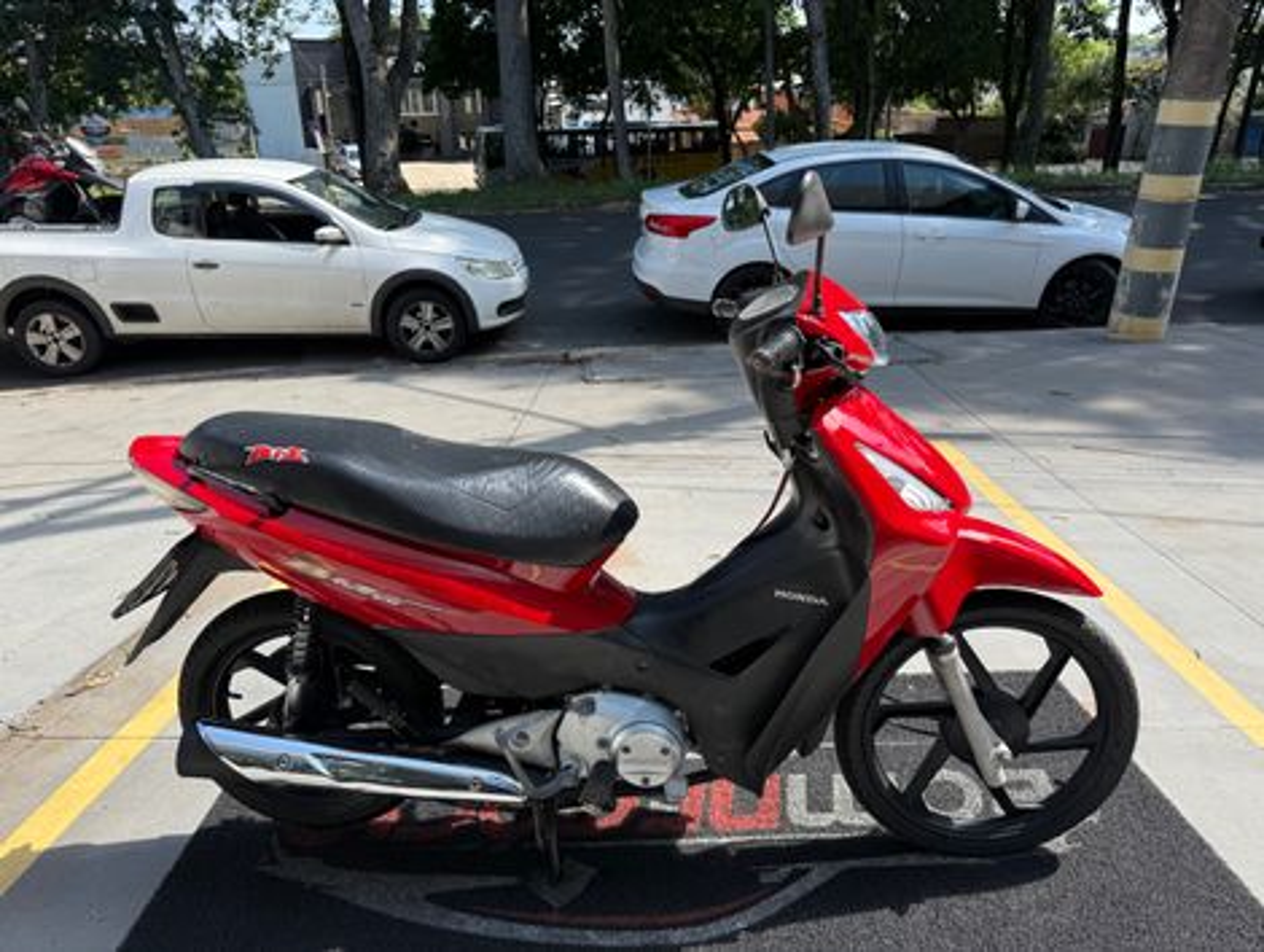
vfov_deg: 56.9
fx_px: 878
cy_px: 476
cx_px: 632
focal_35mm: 24
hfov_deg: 71.5
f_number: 1.78
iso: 80
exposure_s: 1/1437
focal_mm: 6.76
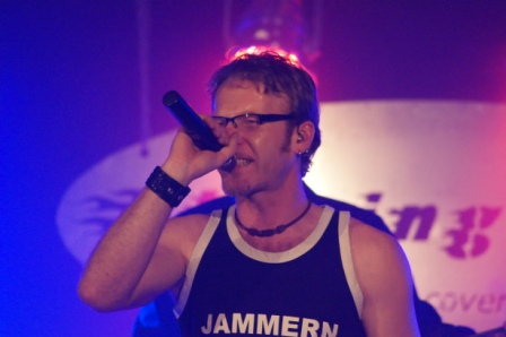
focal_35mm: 315
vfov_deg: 4.4
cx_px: 253
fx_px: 4424
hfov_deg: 6.5
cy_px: 168
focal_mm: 210
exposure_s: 1/160
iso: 6400
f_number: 5
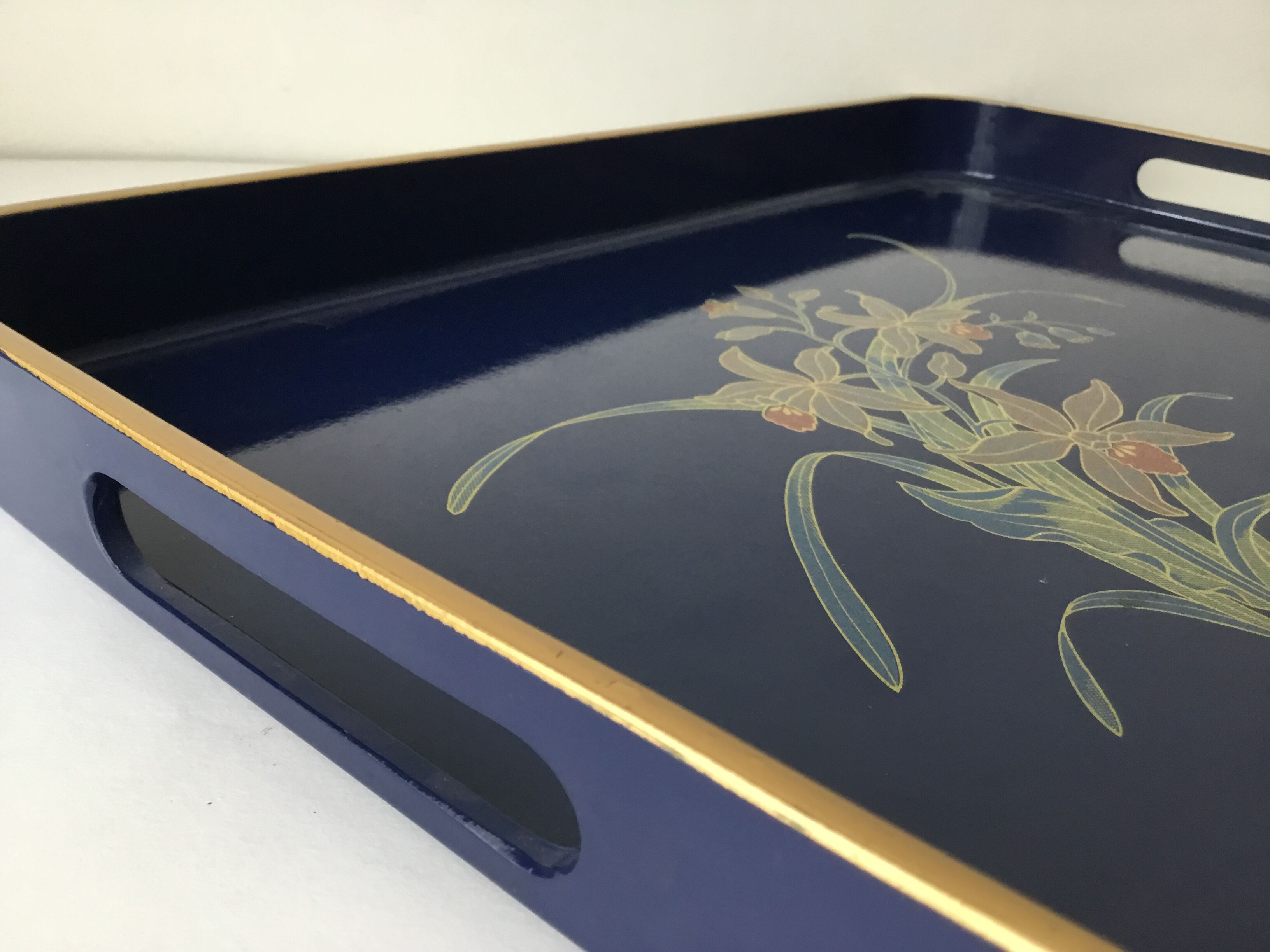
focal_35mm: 31
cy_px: 476
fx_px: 1137
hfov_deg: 58.4
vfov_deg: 45.4
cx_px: 635
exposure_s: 1/33
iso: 50
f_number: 2.4
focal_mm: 3.3
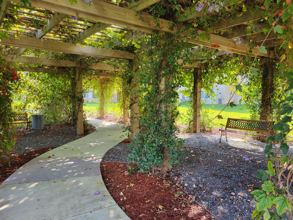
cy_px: 110
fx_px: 220
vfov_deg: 53.1
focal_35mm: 26
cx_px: 146
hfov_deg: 67.3
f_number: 1.8
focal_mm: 5.4
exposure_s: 1/120
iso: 50
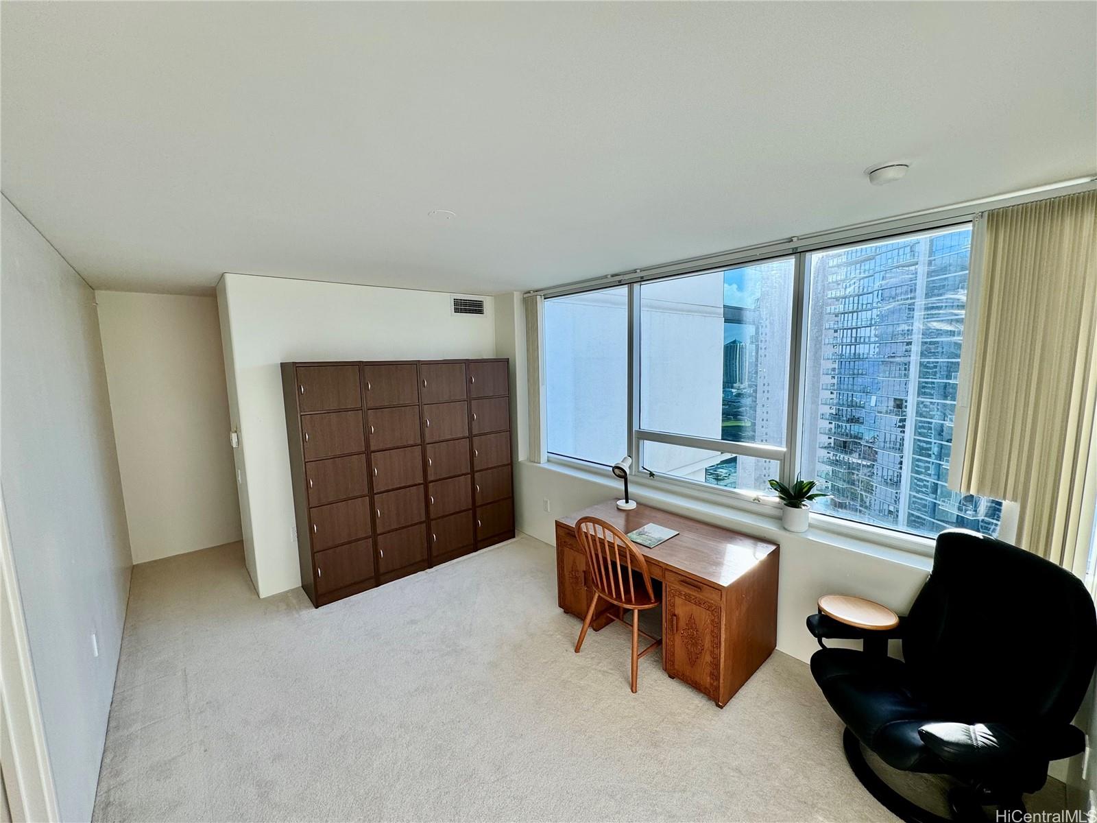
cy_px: 412
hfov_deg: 102.1
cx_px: 548
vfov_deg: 85.7
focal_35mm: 14
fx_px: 444
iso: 40
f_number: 2.2
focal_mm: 2.22
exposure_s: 1/168
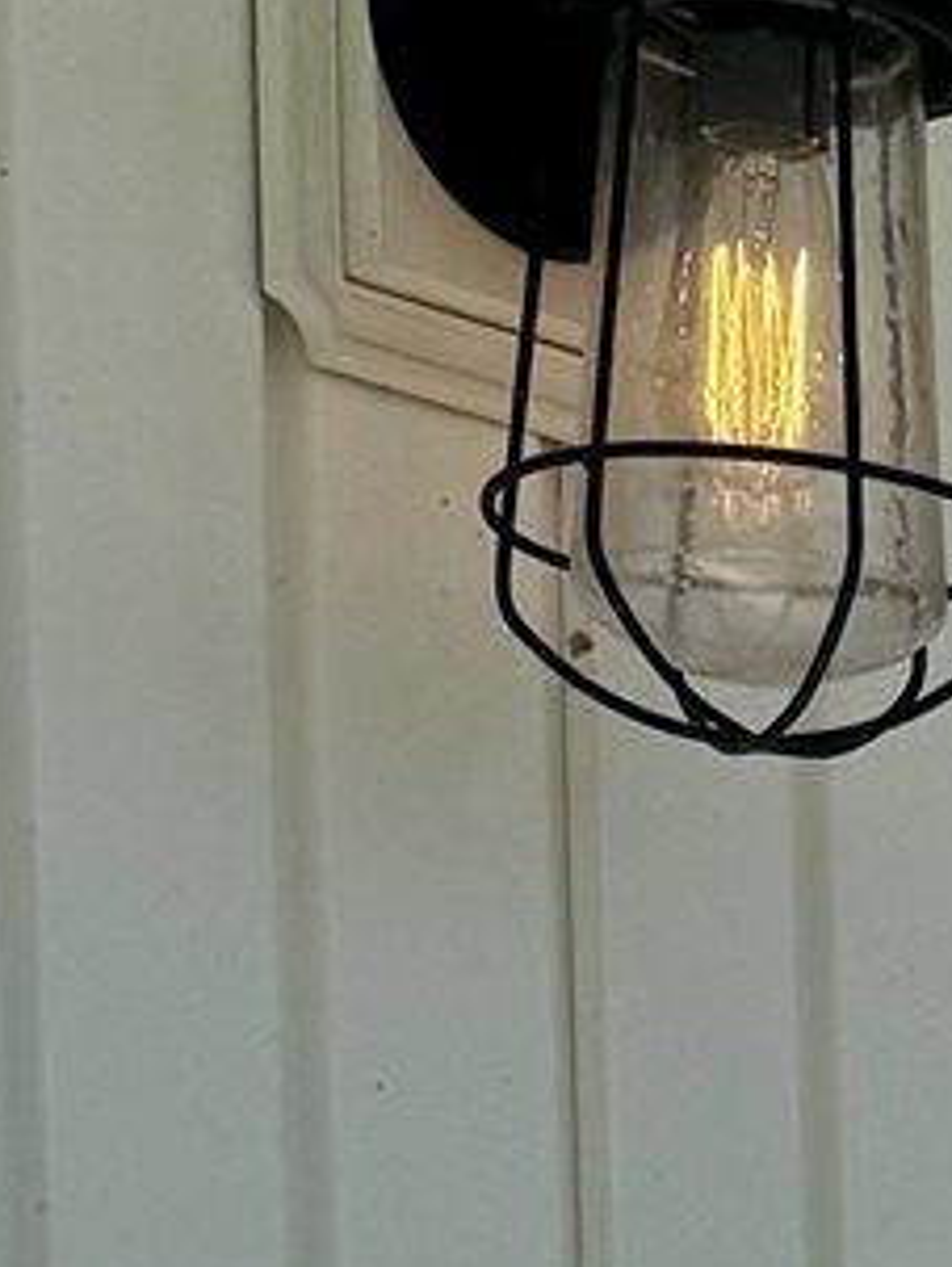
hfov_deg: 7.7
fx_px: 6701
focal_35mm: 183
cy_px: 2731
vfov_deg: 9.8
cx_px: 2122
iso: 80
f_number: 1.78
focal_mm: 6.76
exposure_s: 1/12346
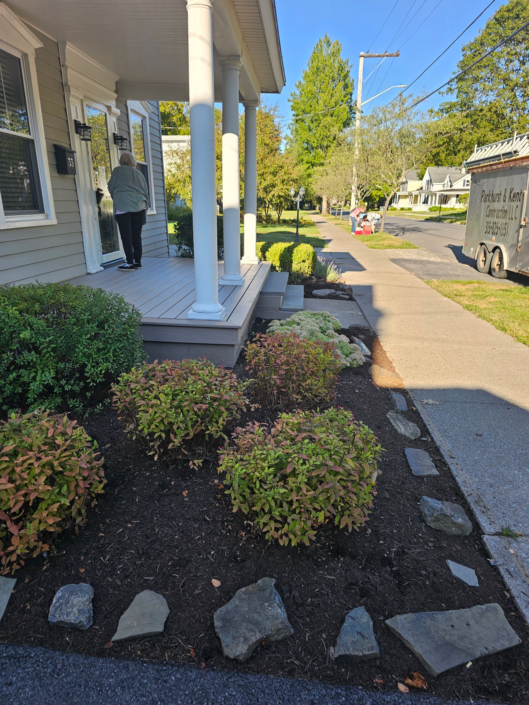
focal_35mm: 23
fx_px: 469
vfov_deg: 73.9
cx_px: 264
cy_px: 352
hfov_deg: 58.9
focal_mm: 6.3
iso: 10
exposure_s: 1/184
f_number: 1.7
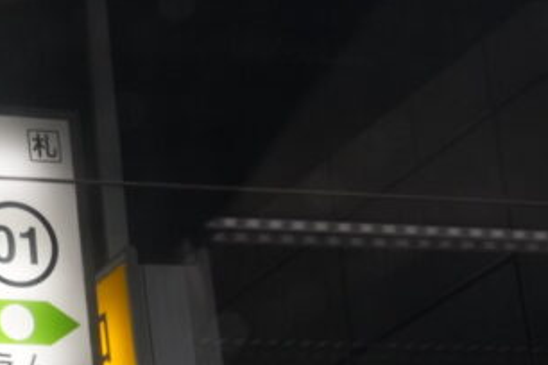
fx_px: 2674
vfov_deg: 7.8
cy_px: 191
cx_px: -91
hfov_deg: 11.5
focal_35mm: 176
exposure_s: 1/30
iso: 1250
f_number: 8
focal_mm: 35
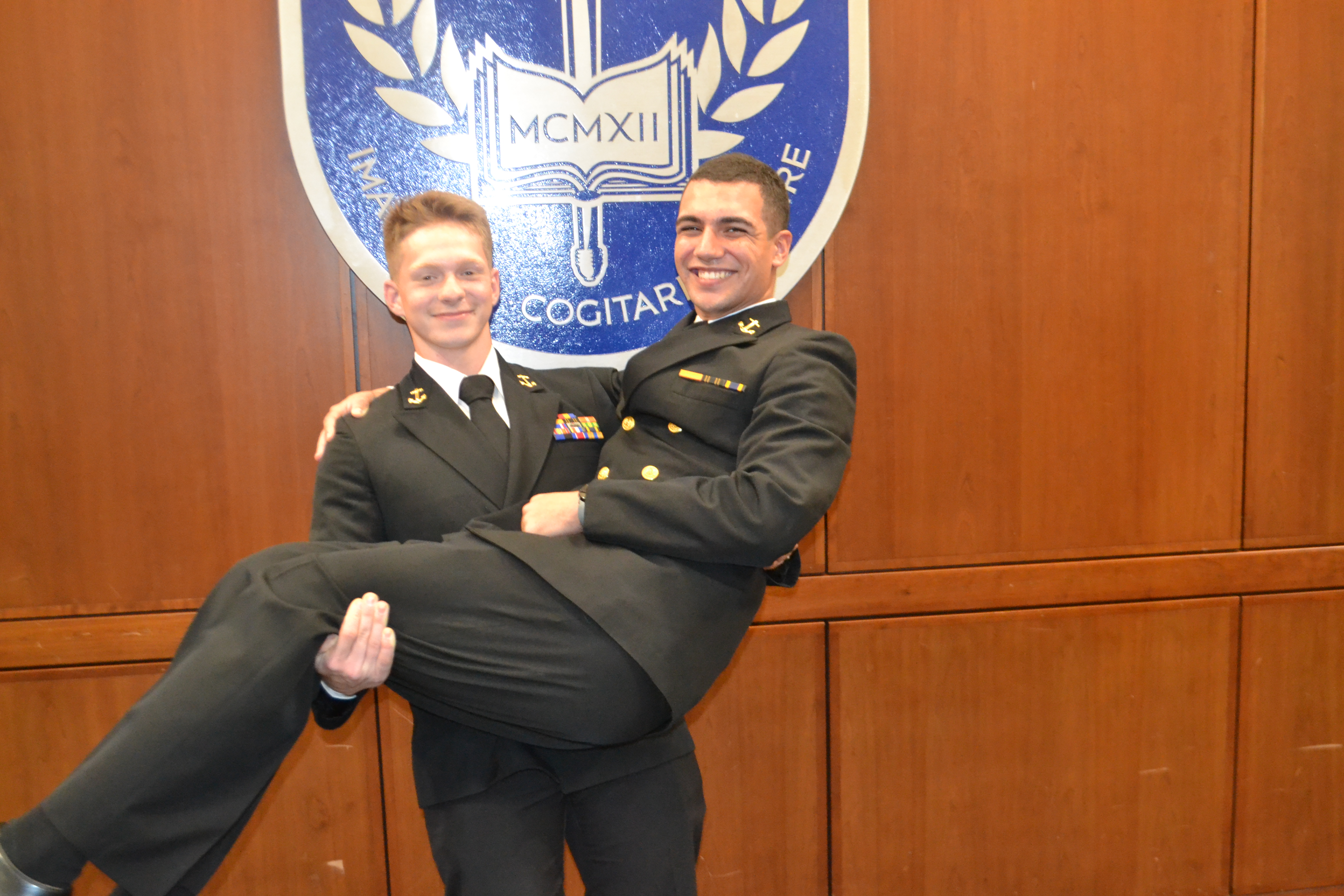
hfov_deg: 49.6
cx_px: 672
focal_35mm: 39
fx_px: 1456
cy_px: 448
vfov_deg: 34.2
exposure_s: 1/60
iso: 3200
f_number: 4.2
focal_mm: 26
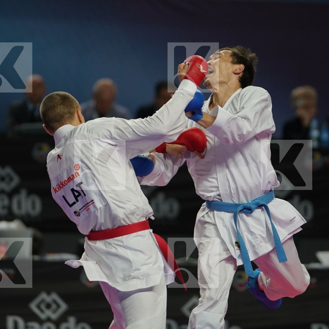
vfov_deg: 4.6
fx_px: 4129
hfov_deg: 4.6
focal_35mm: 384
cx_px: 193
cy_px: 165
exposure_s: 1/1000
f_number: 2.8
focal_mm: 200
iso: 1000
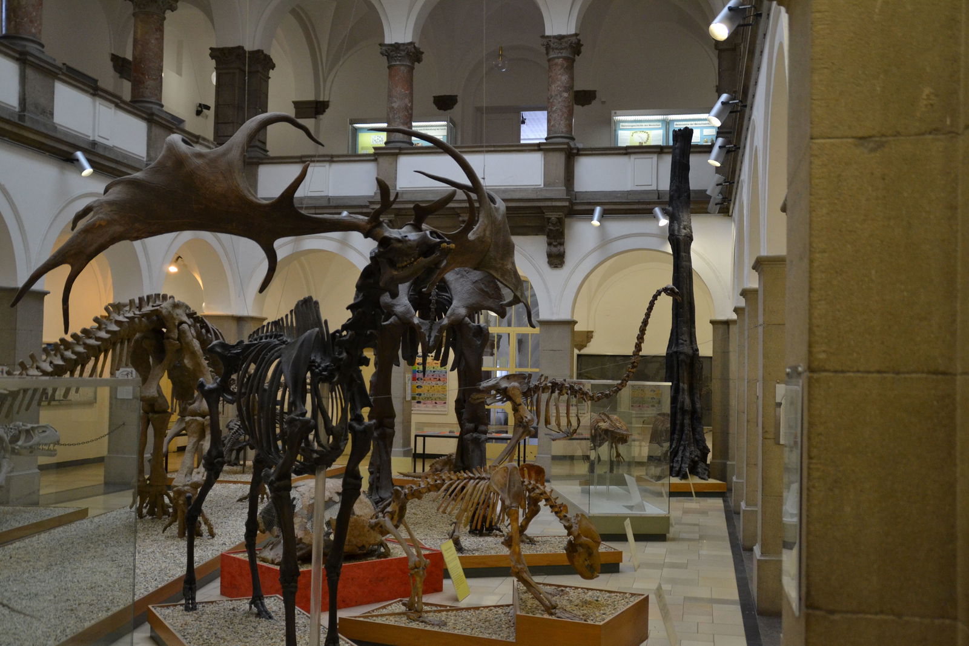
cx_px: 484
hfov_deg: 51.3
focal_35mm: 38
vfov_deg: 35.5
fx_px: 1009
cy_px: 323
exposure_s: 1/60
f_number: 3.8
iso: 1250
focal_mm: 25
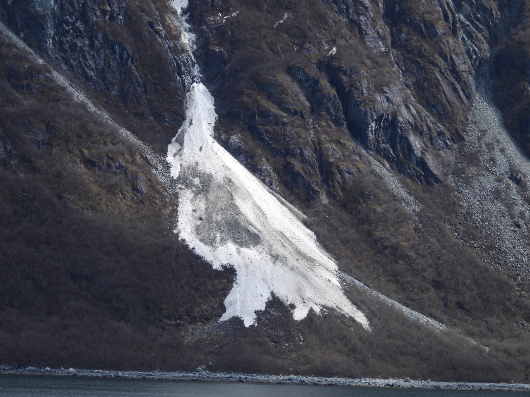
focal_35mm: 220
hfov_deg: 9.0
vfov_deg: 6.8
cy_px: 198
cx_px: 265
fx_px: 3368
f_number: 4.5
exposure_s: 1/800
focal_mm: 39.3
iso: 100
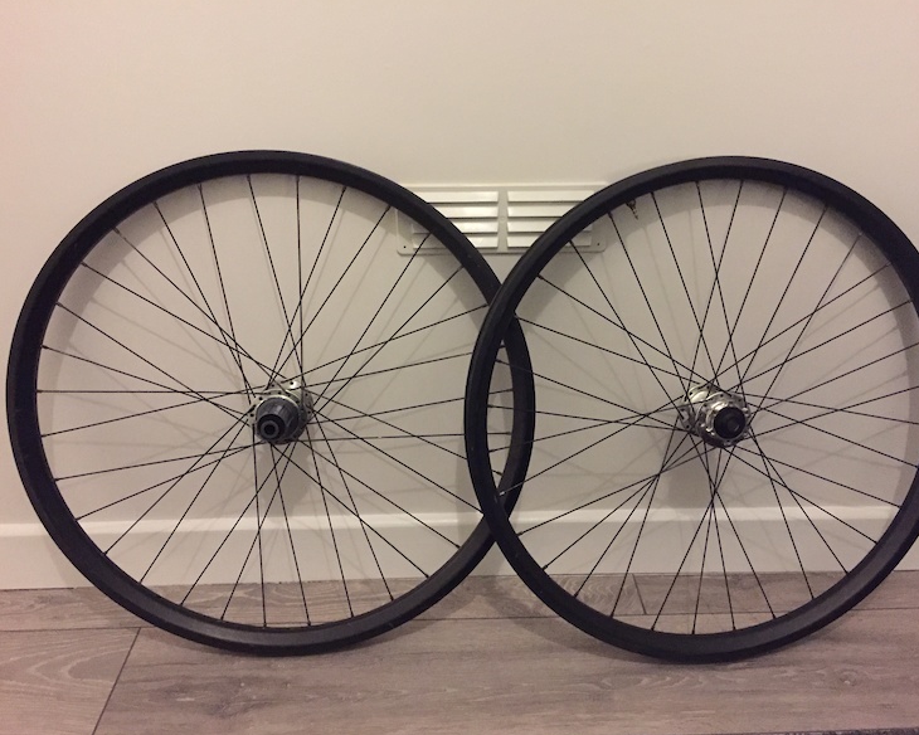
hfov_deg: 57.1
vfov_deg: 47.1
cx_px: 483
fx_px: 843
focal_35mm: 31
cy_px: 362
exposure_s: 1/17
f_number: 2.2
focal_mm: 4.15
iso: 500
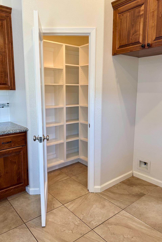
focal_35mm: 26
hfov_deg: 49.4
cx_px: 68
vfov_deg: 69.4
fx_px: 175
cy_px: 119
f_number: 1.78
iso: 125
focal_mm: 6.76
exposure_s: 1/120
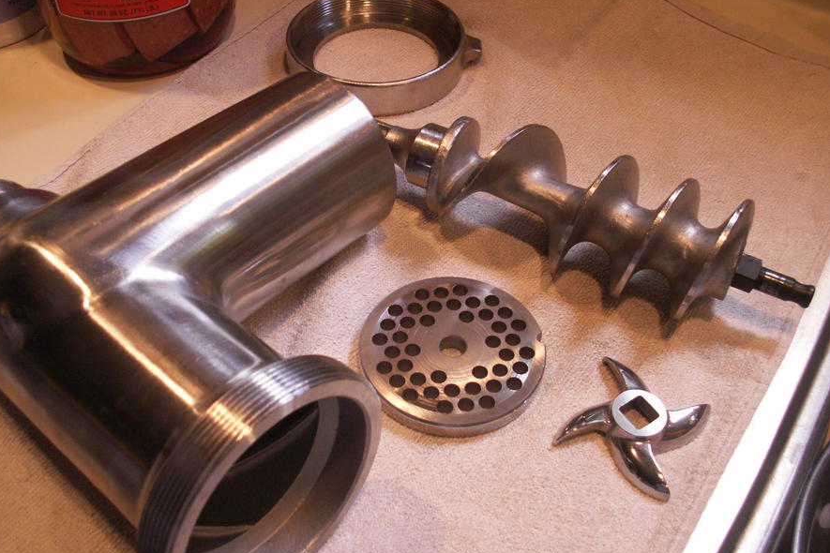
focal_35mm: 37
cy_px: 281
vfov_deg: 35.9
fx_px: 853
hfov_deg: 51.9
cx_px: 410
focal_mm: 5.86
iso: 125
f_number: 2.8
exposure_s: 1/40
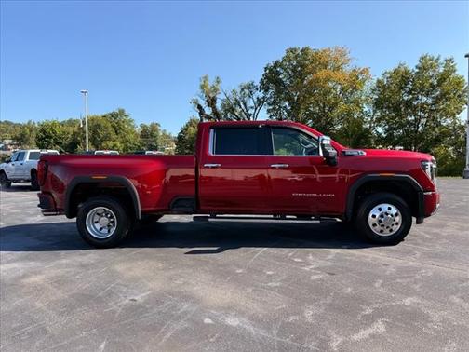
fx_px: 325
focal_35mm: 24
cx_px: 234
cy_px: 176
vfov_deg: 56.8
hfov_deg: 71.6
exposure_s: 1/2000
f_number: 1.78
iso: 80
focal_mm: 6.76
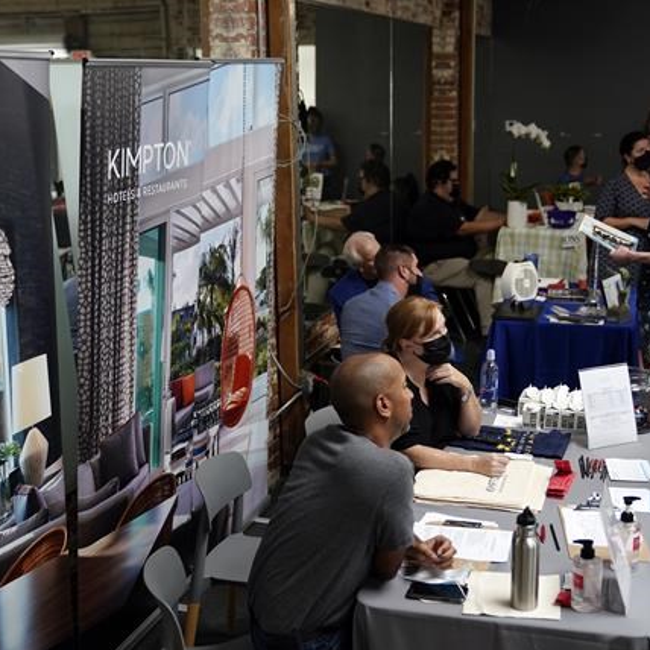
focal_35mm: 49
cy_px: 327
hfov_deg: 34.5
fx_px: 1041
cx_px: 396
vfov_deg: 34.7
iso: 800
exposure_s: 1/400
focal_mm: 38
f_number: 2.8
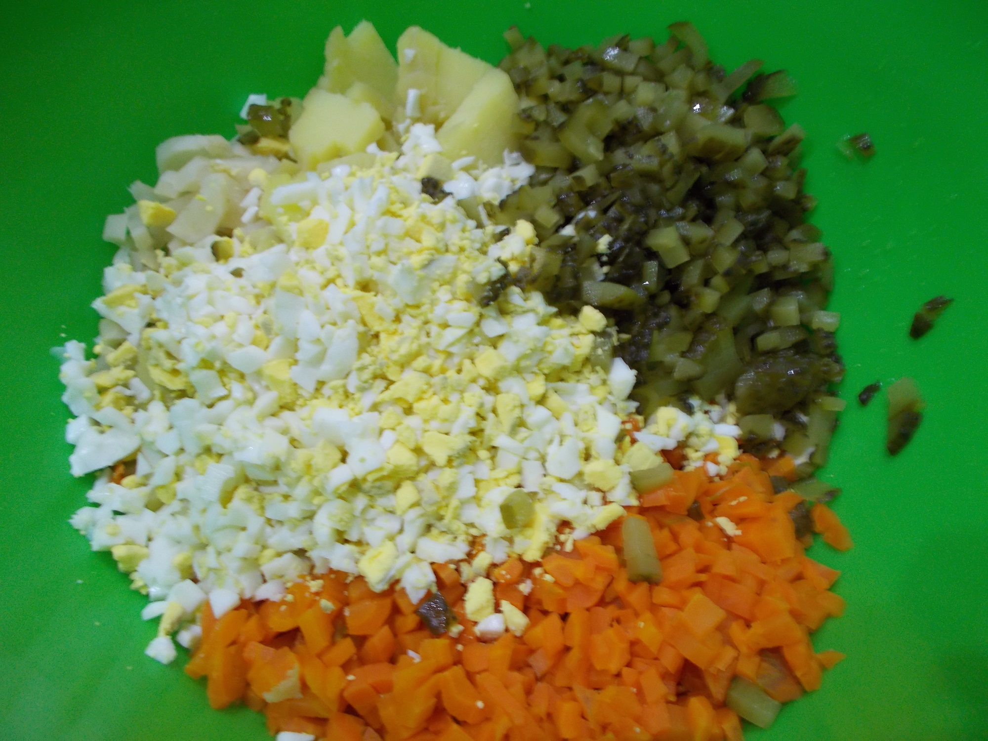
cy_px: 370
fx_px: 742
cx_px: 494
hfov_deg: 67.3
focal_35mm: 26
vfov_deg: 53.1
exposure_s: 1/6
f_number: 3.2
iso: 200
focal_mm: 4.6
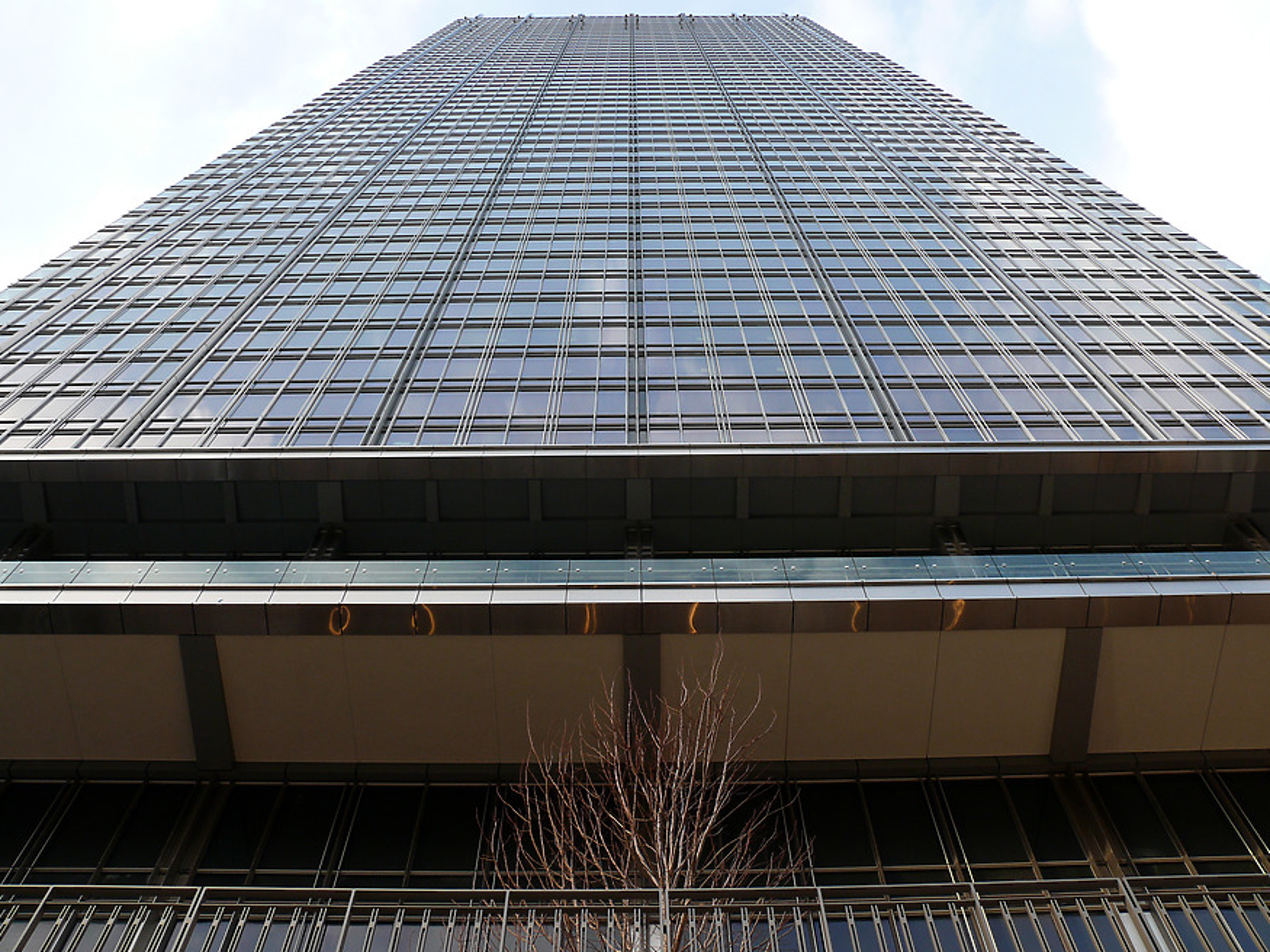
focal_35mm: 36
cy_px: 465
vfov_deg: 39.6
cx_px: 633
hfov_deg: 51.4
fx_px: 1321
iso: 100
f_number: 4
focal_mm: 7.4
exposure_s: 1/200
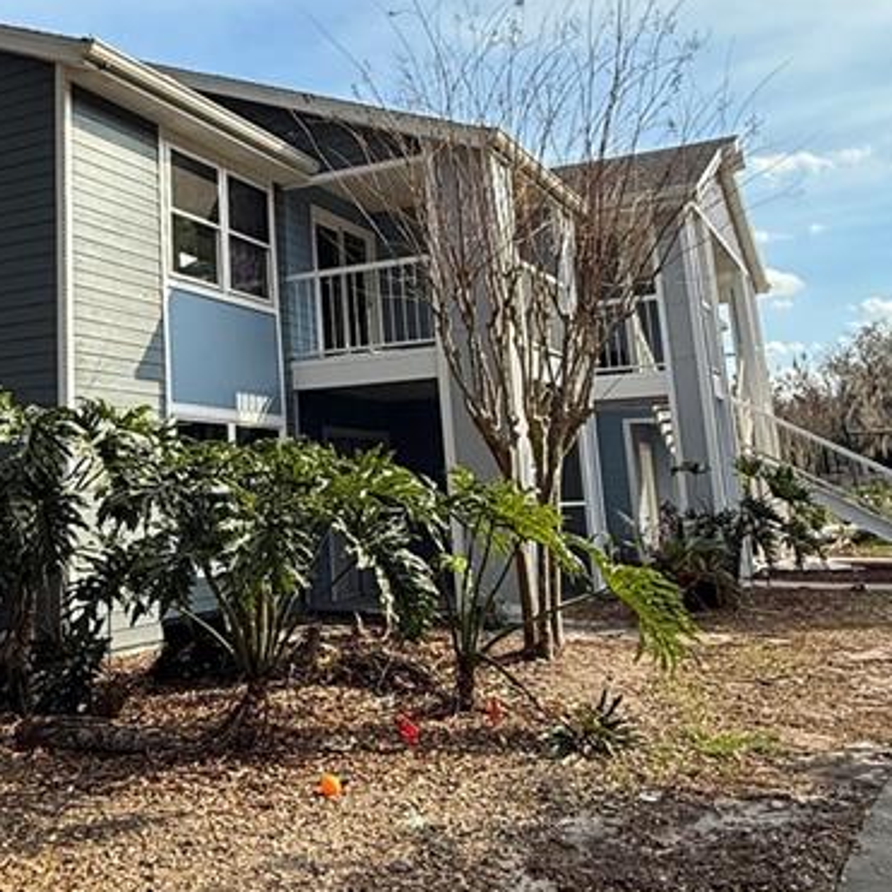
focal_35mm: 40
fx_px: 1166
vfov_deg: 40.9
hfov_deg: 40.2
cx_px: 183
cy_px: 245
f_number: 2.2
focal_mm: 2.22
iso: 50
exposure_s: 1/1848
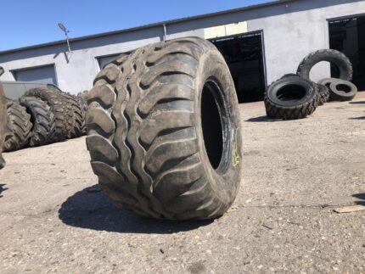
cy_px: 137
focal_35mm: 28
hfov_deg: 63.4
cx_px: 182
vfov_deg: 49.8
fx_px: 295
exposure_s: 1/1372
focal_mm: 3.99
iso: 20
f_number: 1.8
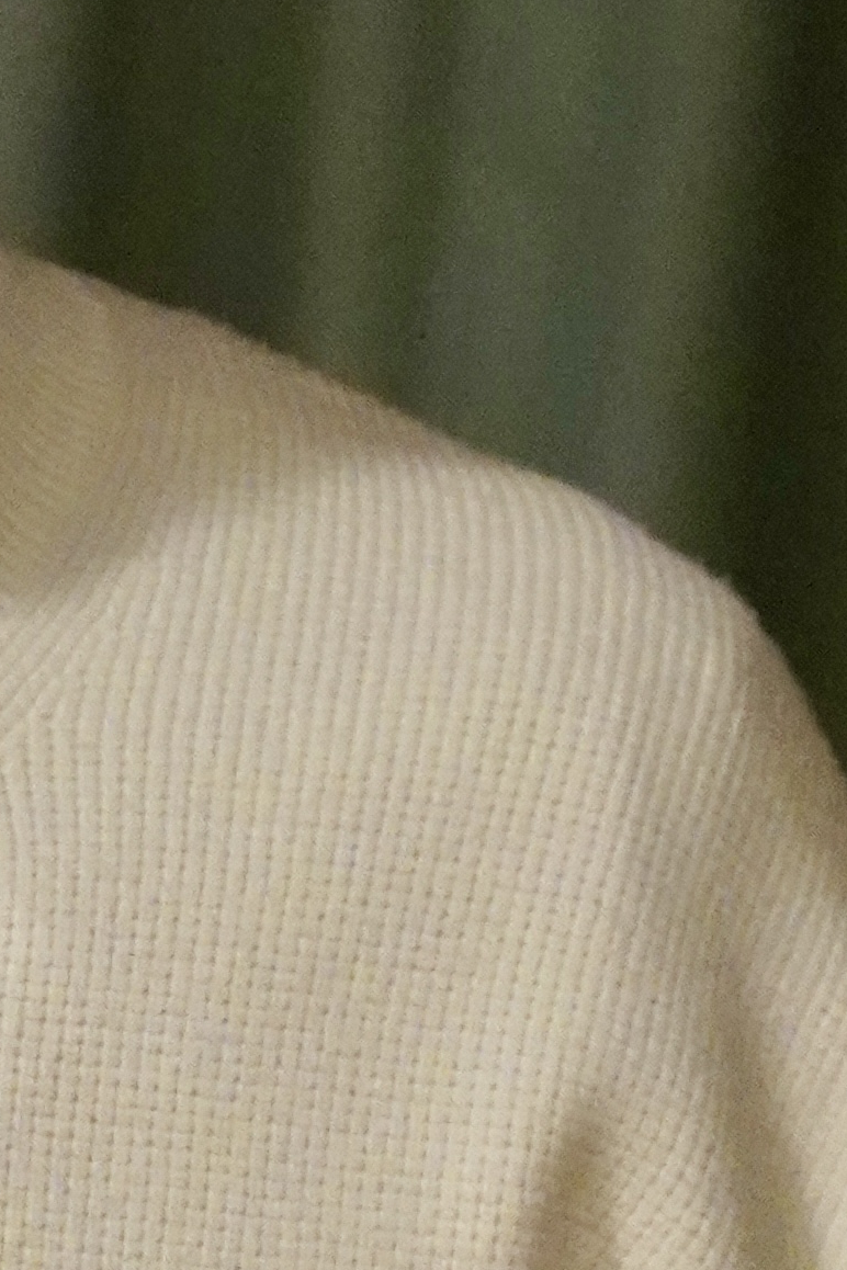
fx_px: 11121
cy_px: 1093
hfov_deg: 4.3
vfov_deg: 6.5
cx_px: -569
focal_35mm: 315
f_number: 3.5
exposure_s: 1/250
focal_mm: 60.8
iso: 12800
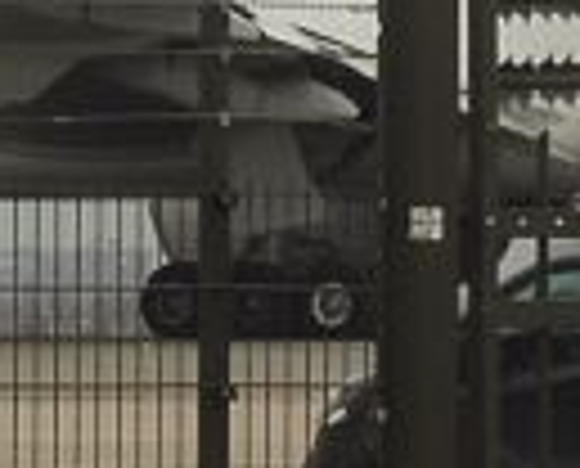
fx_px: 14463
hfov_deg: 2.3
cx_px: 629
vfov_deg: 1.9
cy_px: -245
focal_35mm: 840
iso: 100
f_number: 5.3
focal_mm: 19.4
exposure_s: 1/100
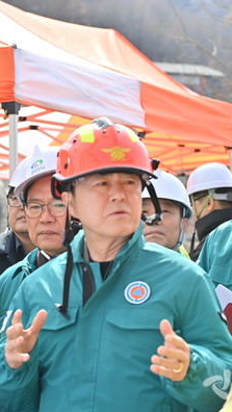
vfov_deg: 19.3
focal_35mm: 111
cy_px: 207
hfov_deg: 10.9
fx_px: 1213
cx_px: 94
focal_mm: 70
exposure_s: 1/320
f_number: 5
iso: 100
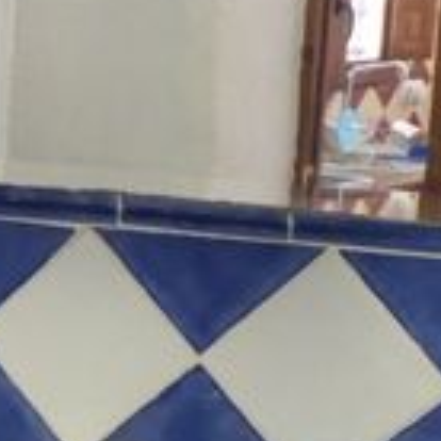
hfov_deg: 14.9
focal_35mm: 113
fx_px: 1629
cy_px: 438
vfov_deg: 15.2
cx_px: -94
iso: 800
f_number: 3.3
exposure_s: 1/13
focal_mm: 4.3
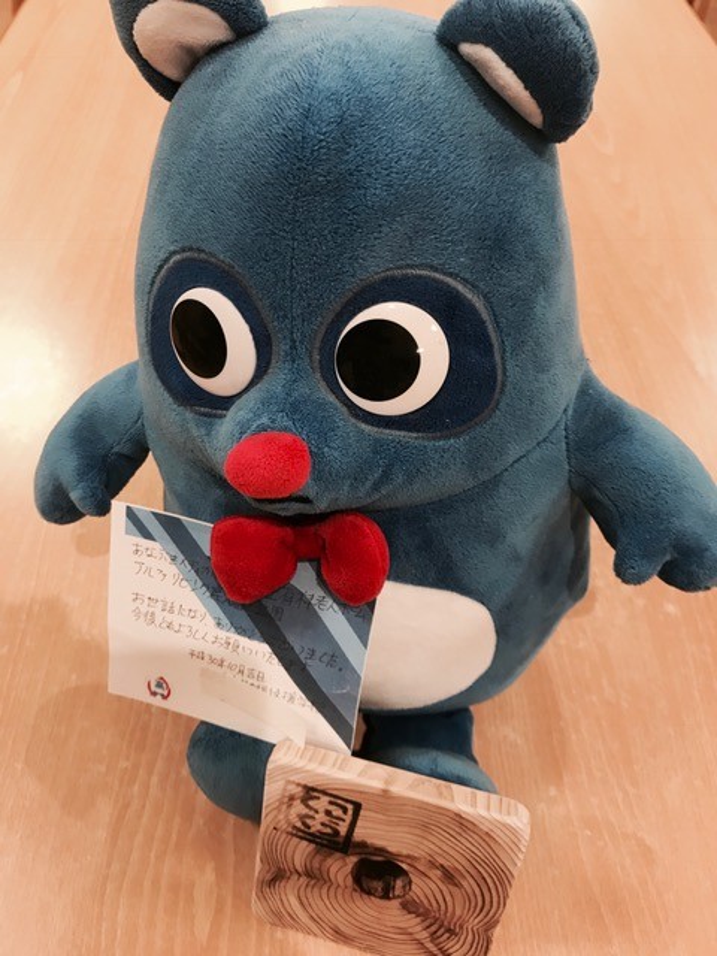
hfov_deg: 49.7
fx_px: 773
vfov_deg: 63.4
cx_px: 358
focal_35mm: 28
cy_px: 478
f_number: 1.8
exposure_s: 1/30
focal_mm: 3.99
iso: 32
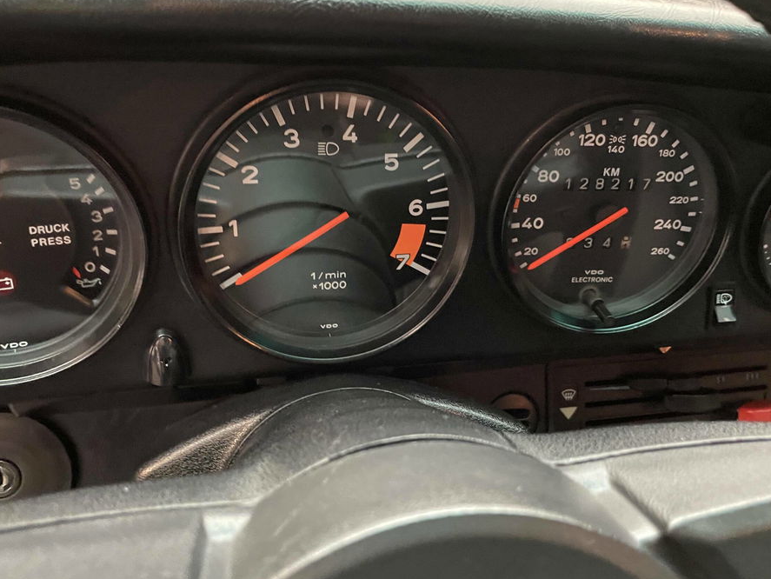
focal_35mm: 30
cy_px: 289
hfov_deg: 59.9
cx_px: 402
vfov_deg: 46.8
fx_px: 668
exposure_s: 1/25
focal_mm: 4.2
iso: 640
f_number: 1.6
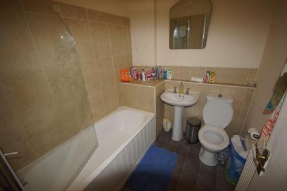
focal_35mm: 15
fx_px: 120
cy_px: 96
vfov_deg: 77.3
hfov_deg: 100.4
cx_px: 144
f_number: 4
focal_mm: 10
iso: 800
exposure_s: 1/60
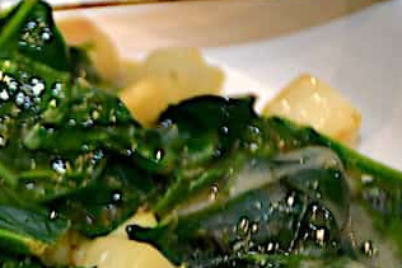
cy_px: 298
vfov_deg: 3.5
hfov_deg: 5.3
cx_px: -97
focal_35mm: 389
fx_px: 4346
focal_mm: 80
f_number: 5.3
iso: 500
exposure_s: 1/60
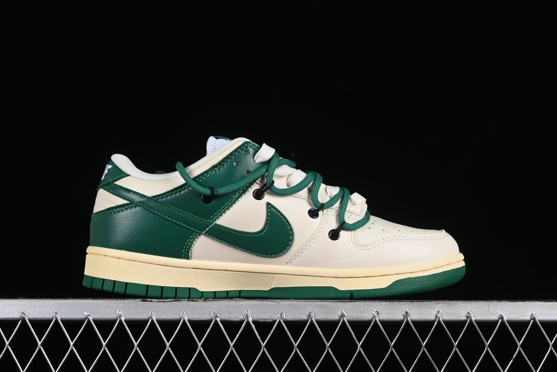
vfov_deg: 18.2
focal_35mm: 75
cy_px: 186
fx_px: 1160
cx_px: 278
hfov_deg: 27.0
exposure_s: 1/80
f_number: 8
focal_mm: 50
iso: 160
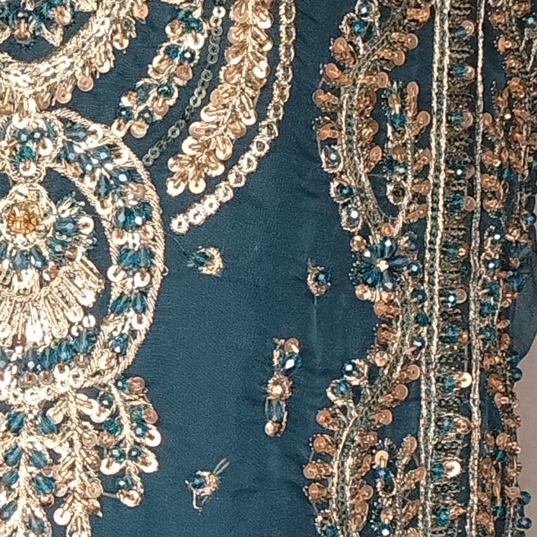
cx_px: 14
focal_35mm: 129
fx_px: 2264
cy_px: 418
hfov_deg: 13.4
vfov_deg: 13.5
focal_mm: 5.25
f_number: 1.75
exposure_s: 1/33.3
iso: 394
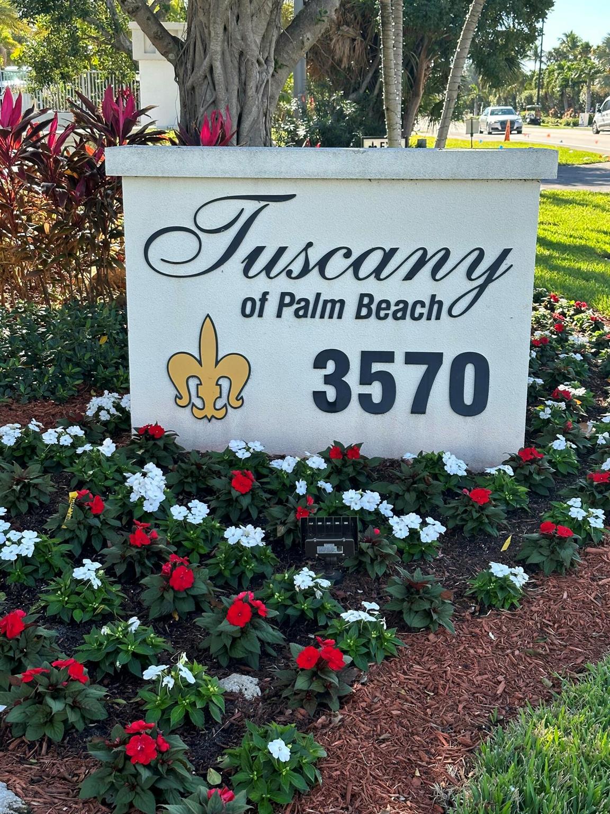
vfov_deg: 39.7
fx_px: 1128
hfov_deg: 30.3
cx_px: 305
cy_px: 407
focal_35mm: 48
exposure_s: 1/810
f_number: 1.78
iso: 64
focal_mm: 6.86
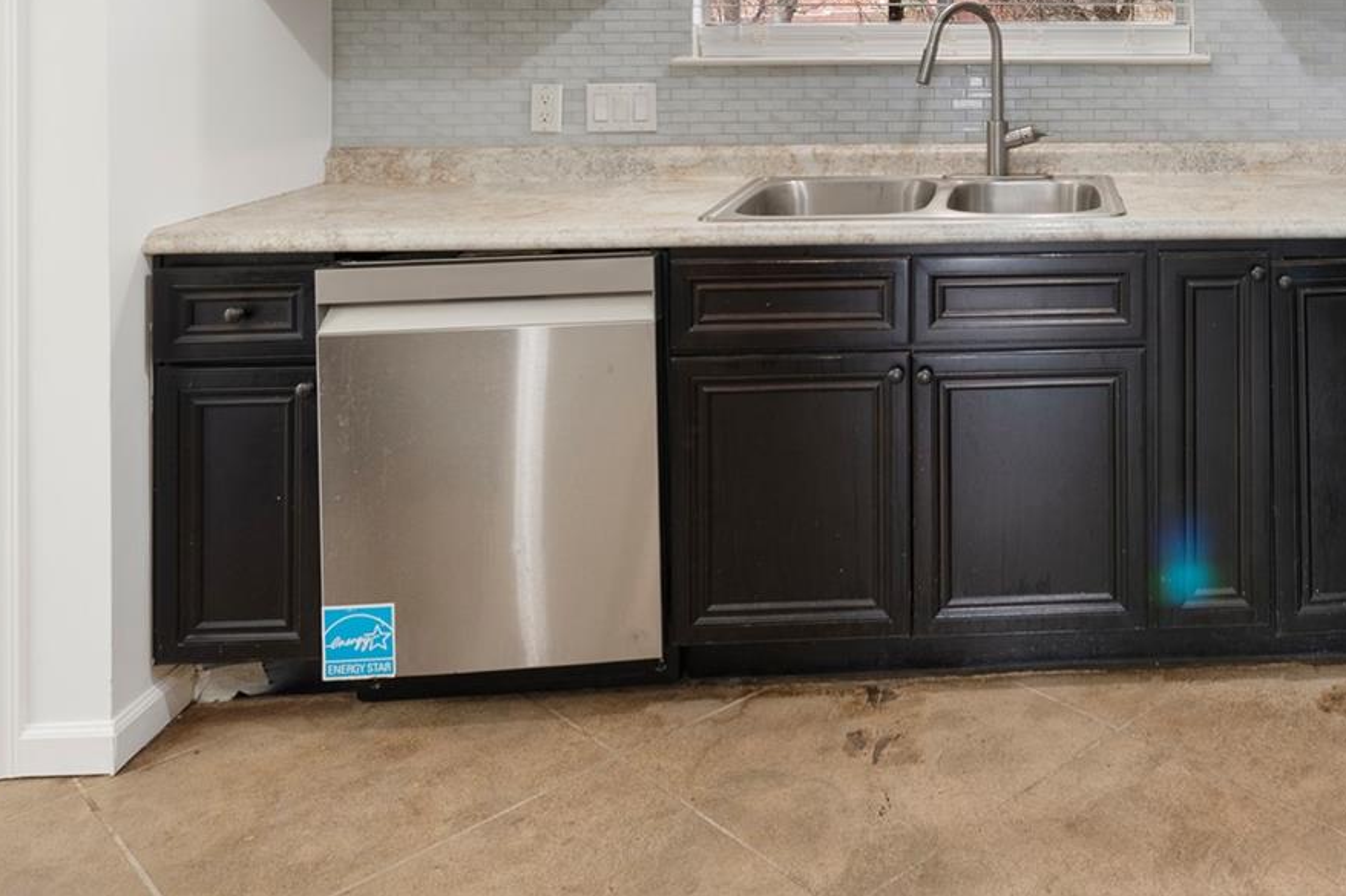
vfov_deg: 34.5
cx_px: 1110
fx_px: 1308
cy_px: 8
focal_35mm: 35
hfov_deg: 50.5
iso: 400
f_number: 8
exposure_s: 1.6
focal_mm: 15
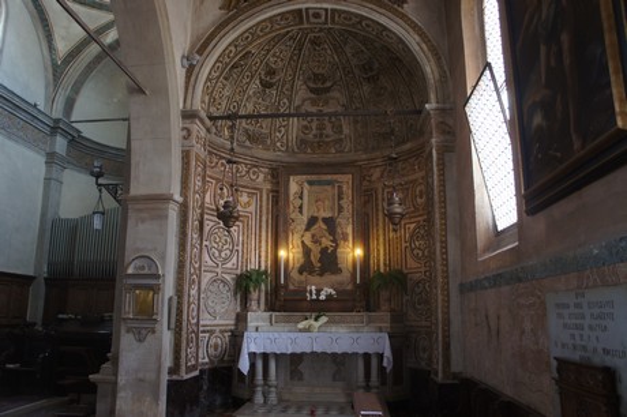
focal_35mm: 27
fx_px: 470
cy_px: 208
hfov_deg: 67.4
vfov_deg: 47.9
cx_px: 314
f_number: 3.5
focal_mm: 18
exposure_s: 1/30
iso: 1000
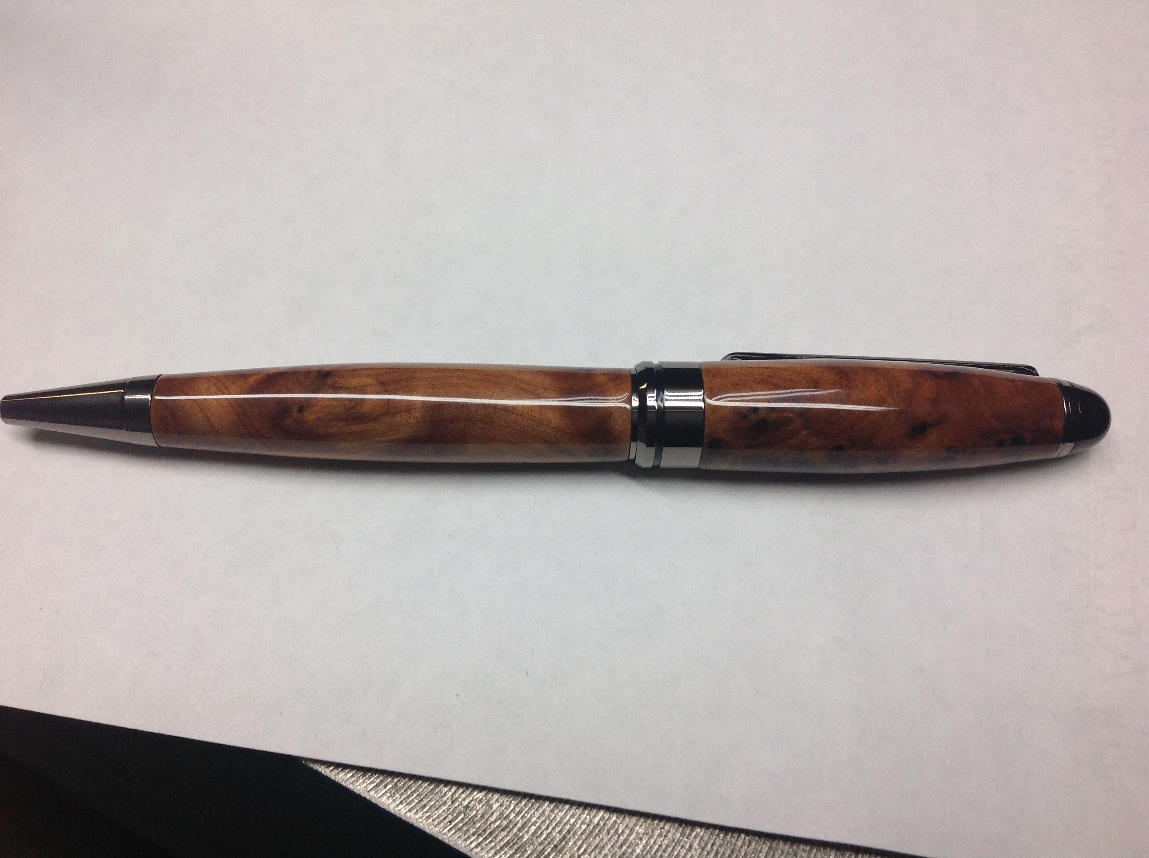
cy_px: 429
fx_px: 1160
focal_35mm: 35
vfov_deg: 40.6
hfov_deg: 52.7
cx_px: 574
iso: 80
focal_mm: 4.28
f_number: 2.4
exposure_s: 1/120
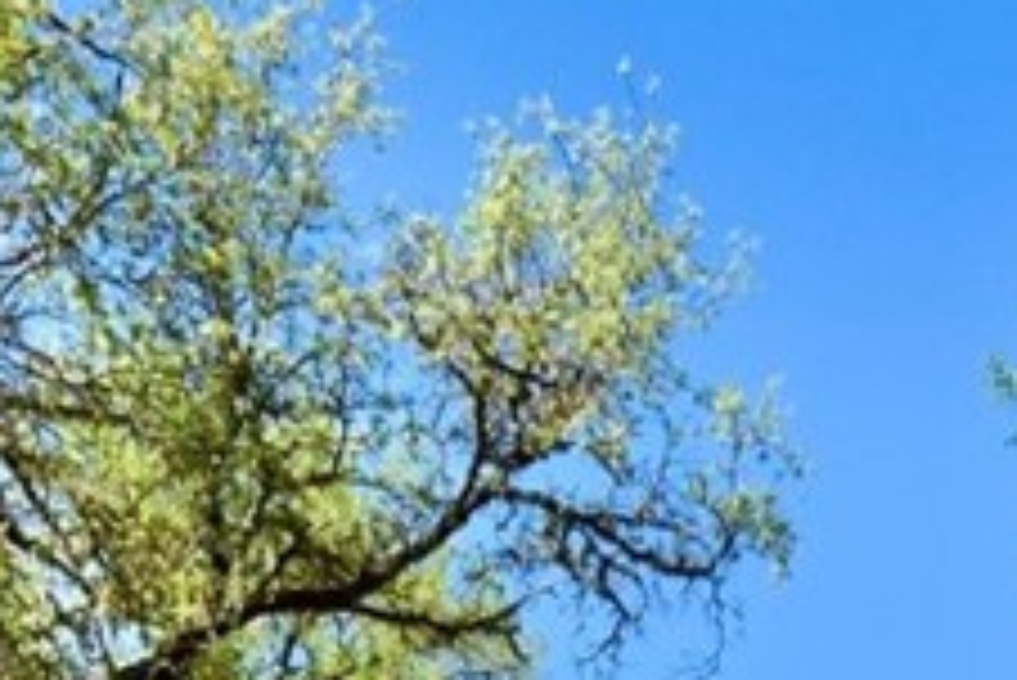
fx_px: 1922
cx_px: 860
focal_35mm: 68
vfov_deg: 15.6
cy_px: 1385
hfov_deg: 28.8
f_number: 10
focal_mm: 10
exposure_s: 1/320
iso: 400
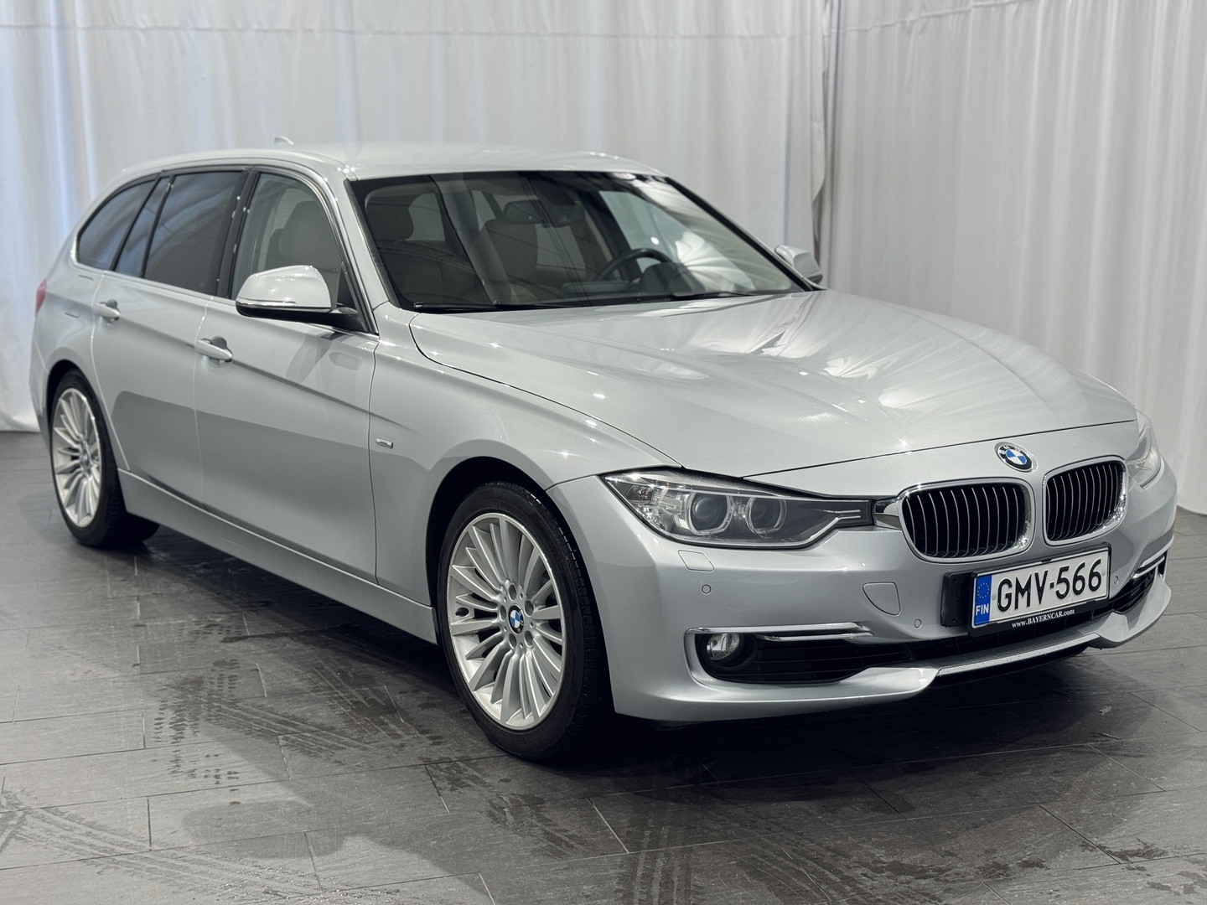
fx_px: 1674
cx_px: 604
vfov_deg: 30.3
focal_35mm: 48
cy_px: 452
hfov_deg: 39.7
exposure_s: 1/100
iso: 50
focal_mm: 6.76
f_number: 1.78
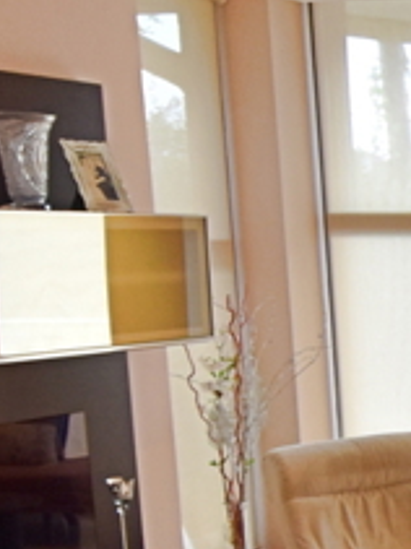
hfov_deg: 13.9
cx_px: 916
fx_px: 1299
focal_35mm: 82
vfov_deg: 23.3
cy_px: 479
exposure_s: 1/30
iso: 360
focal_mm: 10
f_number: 4.5
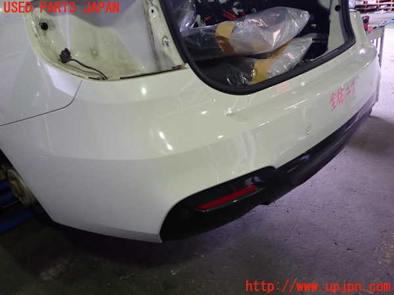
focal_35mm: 30
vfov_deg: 46.8
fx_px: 341
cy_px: 148
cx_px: 197
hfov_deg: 60.0
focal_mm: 5.4
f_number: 2.3
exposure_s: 1/30
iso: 250
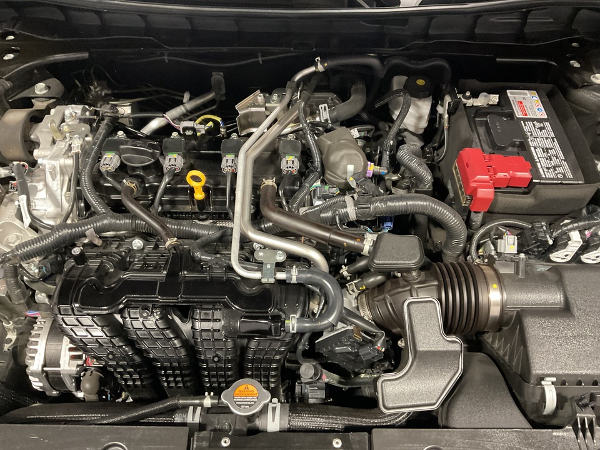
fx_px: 503
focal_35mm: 29
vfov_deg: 48.2
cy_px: 225
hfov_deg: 61.7
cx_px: 300
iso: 320
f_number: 1.8
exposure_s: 1/40
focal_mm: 3
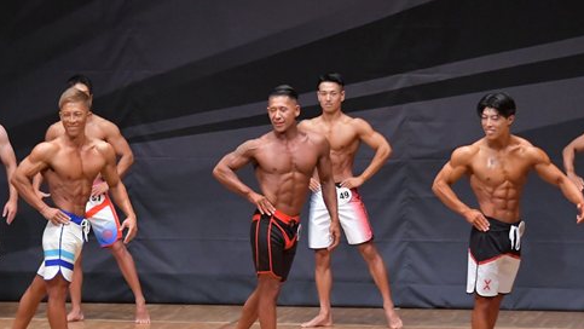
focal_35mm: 247
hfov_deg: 8.7
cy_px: 225
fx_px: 3826
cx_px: 175
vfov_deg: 4.9
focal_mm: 98
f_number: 5.6
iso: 6400
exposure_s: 1/400
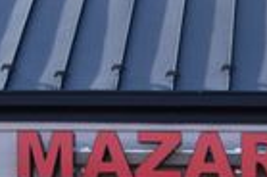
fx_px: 1125
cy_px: 408
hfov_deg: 12.9
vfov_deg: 8.3
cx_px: 396
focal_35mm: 152
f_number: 10
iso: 400
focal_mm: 22
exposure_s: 1/250
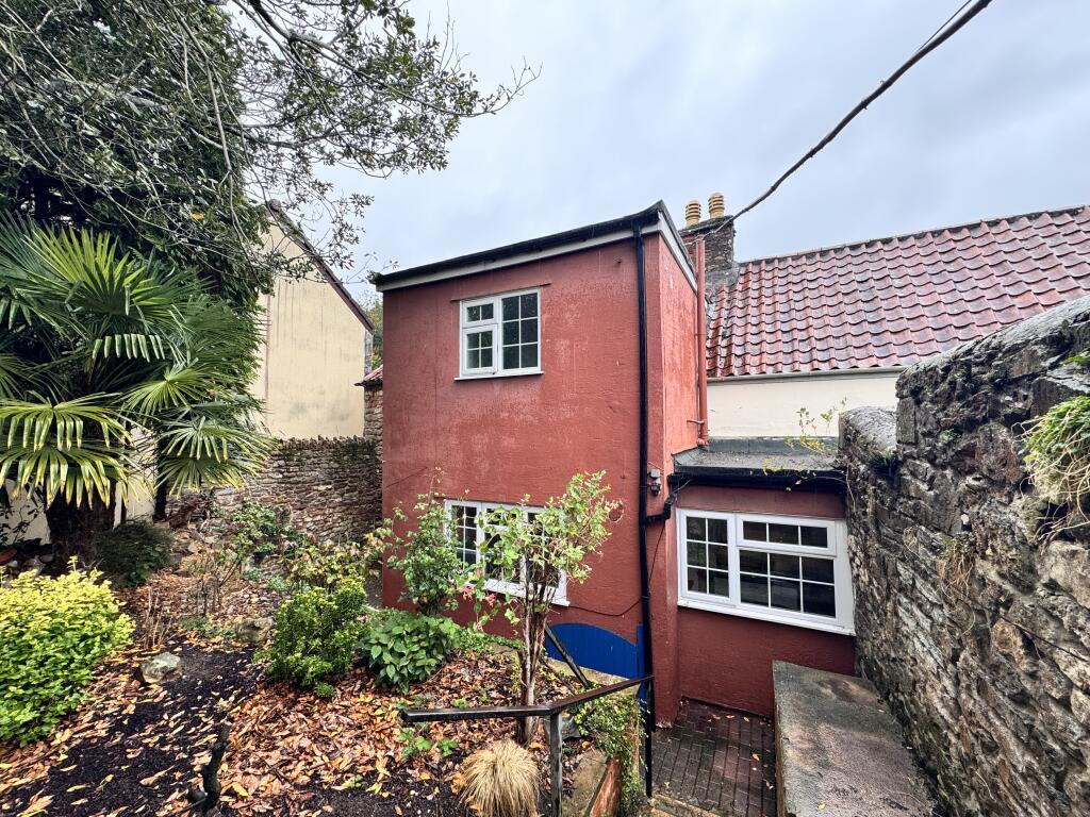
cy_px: 408
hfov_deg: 102.1
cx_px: 545
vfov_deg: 85.7
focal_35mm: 14
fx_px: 441
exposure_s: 1/99
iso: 50
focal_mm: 2.22
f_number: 2.2
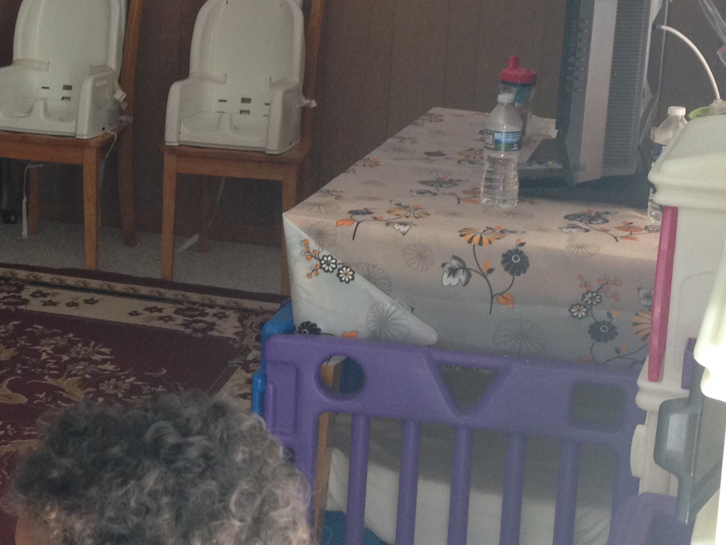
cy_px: 157
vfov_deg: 18.8
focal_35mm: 78
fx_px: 1636
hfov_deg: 24.6
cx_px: 132
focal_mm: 4.12
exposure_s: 1/20
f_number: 2.4
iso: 125
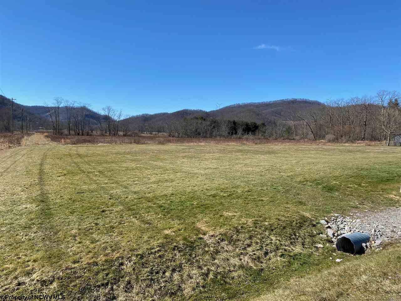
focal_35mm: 26
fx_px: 301
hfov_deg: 67.3
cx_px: 200
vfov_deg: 53.1
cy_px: 150
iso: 32
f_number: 1.8
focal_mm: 4.25
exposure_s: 1/2571
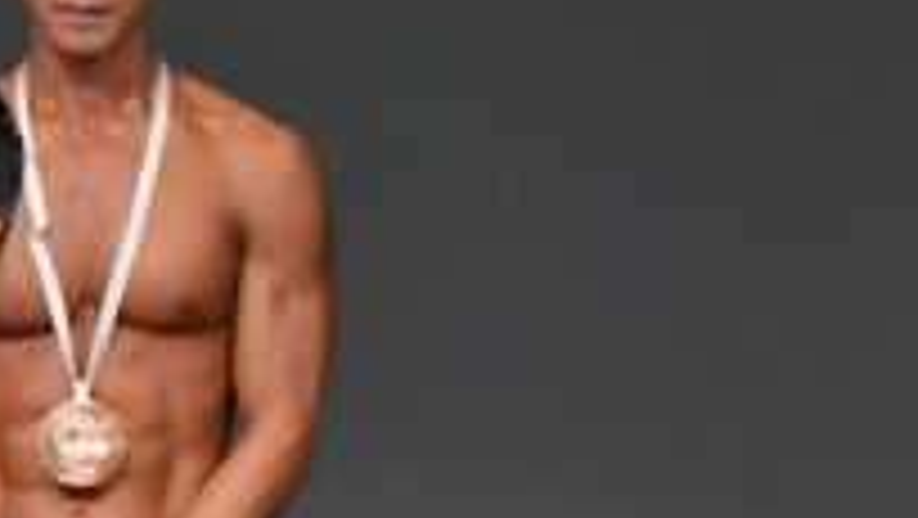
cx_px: 254
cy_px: 1045
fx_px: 33439
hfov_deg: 1.6
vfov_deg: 0.9
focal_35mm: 1373
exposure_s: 1/400
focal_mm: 230
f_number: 5.6
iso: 5000
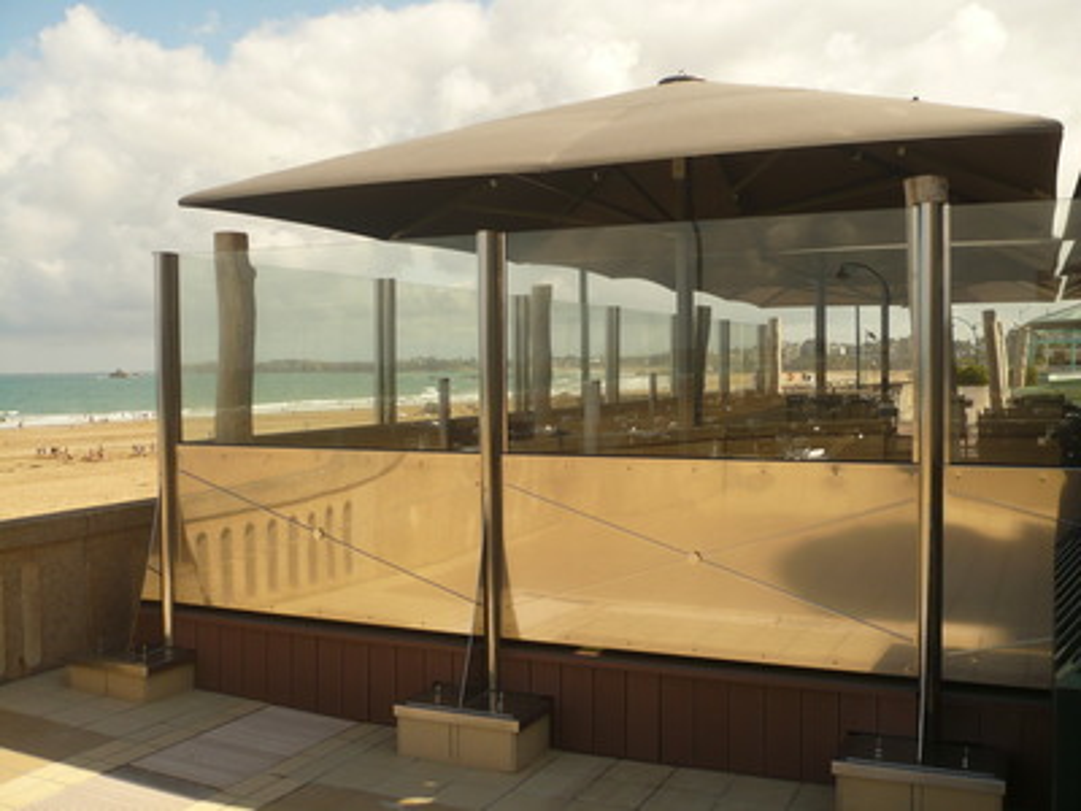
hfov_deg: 52.6
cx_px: 540
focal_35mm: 35
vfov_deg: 40.7
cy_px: 406
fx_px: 1093
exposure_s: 1/200
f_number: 8
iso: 100
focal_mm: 5.8
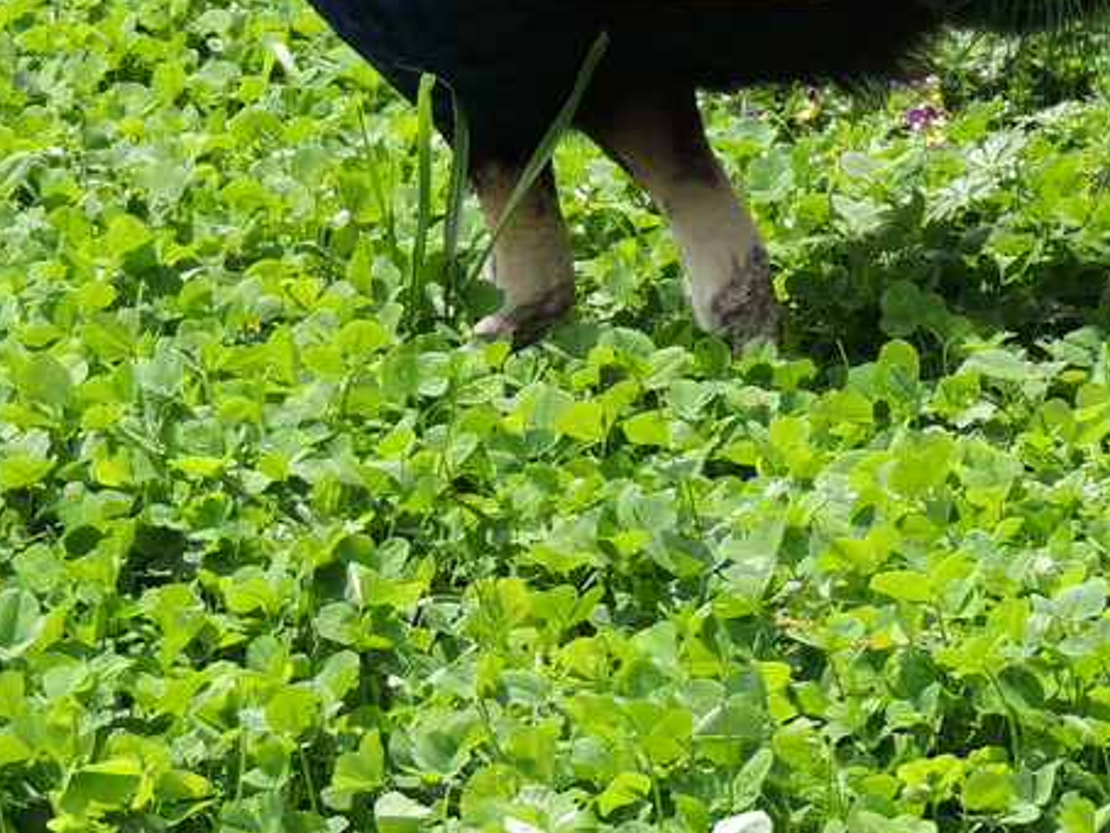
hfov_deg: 5.9
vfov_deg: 4.4
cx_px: 731
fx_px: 10844
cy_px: -85
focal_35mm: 338
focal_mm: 21.4
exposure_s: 1/320
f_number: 4.2
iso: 100
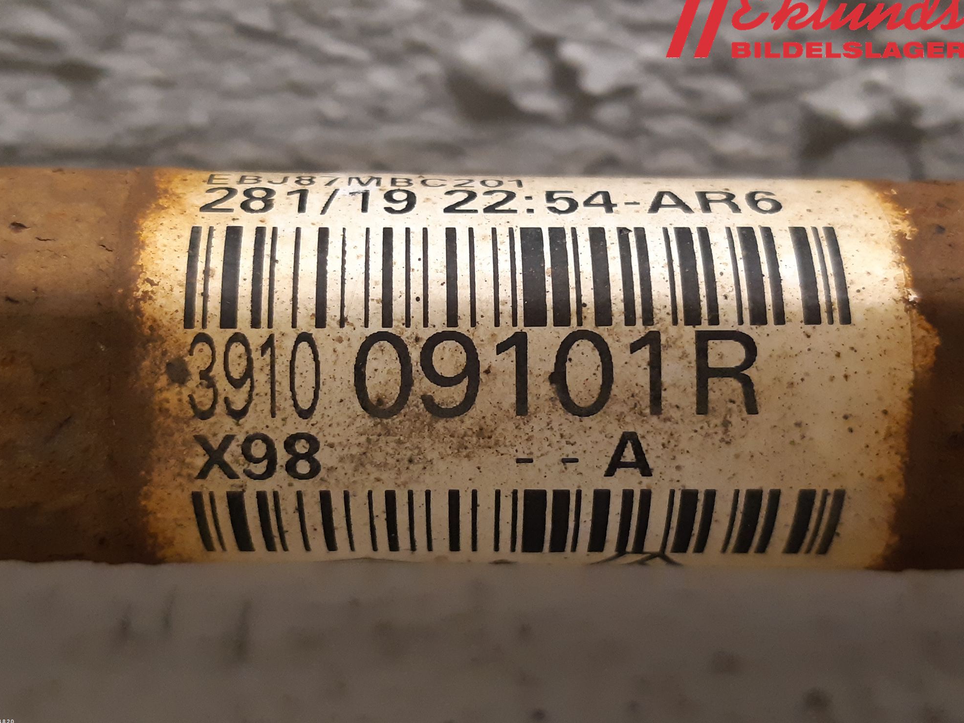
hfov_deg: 65.3
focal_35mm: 27
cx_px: 465
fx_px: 752
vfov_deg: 51.3
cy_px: 351
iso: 250
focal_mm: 3.93
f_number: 1.7
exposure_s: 1/33
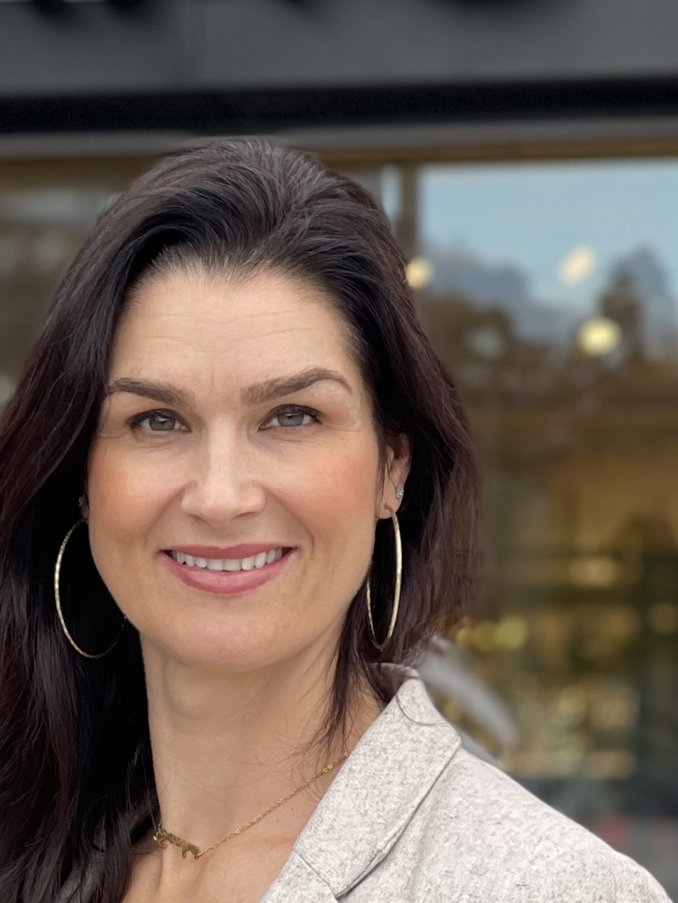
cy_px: 971
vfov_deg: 9.7
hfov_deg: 7.3
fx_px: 5249
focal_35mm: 201
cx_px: -192
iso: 32
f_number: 2.2
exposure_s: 1/121
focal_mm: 7.5
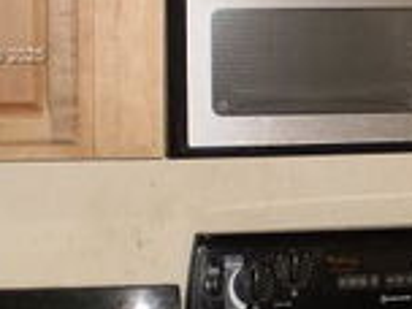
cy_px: 57
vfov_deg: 14.6
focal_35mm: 101
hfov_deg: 19.1
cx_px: 377
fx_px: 1202
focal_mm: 6.3
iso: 125
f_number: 3.1
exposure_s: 1/30
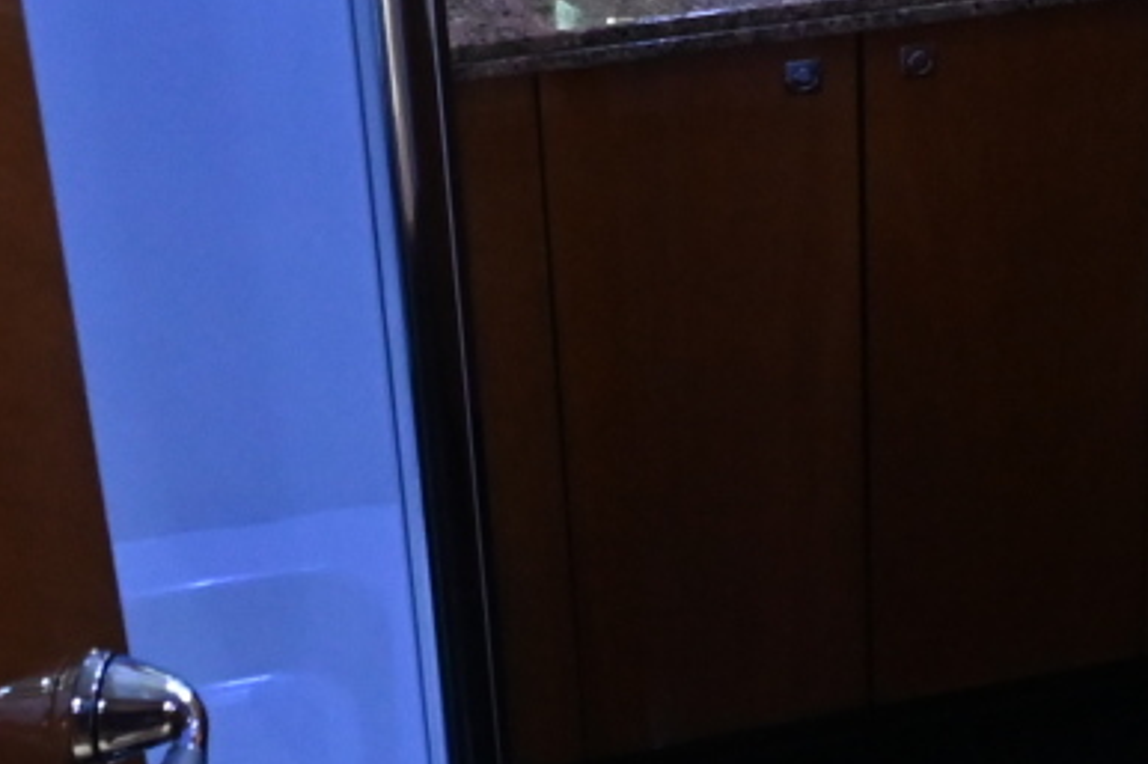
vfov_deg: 19.8
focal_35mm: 63
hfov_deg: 31.7
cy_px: -241
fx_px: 2008
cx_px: 741
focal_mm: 10
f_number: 4.5
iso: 3200
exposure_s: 1/80
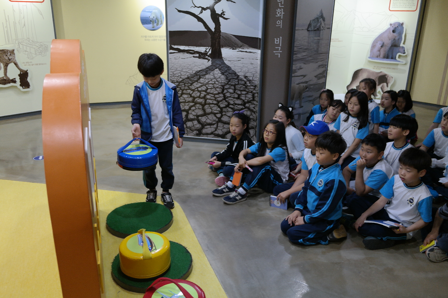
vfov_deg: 43.6
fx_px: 373
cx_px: 224
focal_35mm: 30
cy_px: 149
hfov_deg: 61.9
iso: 400
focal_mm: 20
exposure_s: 1/40
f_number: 3.5
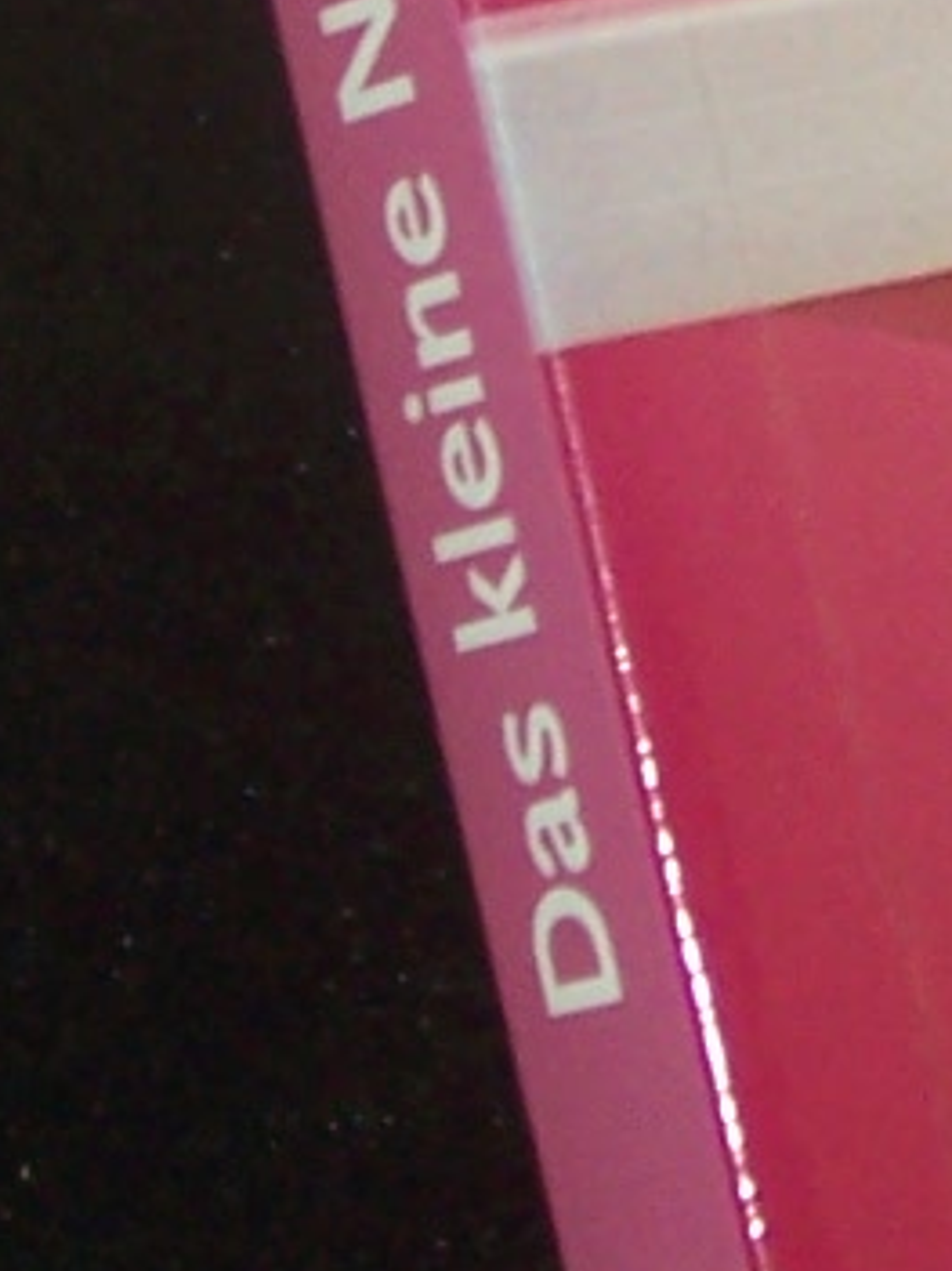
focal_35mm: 348
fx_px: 12769
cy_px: -406
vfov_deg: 5.7
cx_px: 2472
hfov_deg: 4.2
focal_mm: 8.7
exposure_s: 1/80
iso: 80
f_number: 3.2
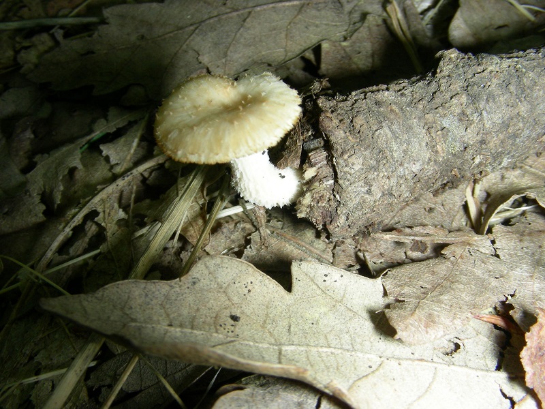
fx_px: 598
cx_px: 272
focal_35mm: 38
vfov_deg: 37.7
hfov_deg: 49.0
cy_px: 204
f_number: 6.8
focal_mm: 6.3
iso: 50
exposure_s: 1/60.1
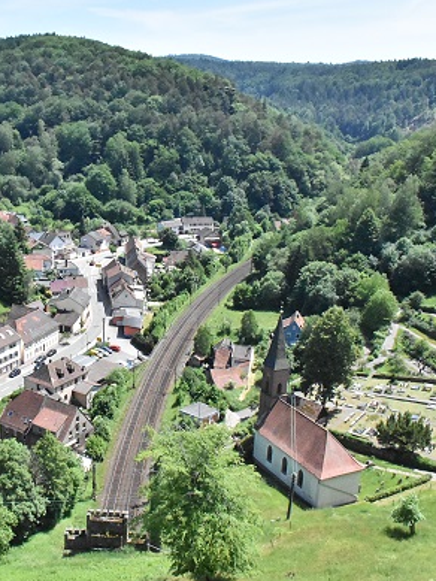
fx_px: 671
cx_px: 128
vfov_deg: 46.8
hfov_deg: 35.4
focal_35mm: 40
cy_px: 293
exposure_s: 1/8000
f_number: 11
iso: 8000
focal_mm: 18
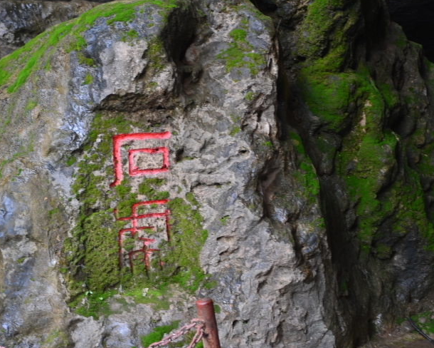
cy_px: 165
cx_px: 162
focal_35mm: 66
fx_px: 848
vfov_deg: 23.1
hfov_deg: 28.6
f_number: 4
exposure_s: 1/10
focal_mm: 28
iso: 100
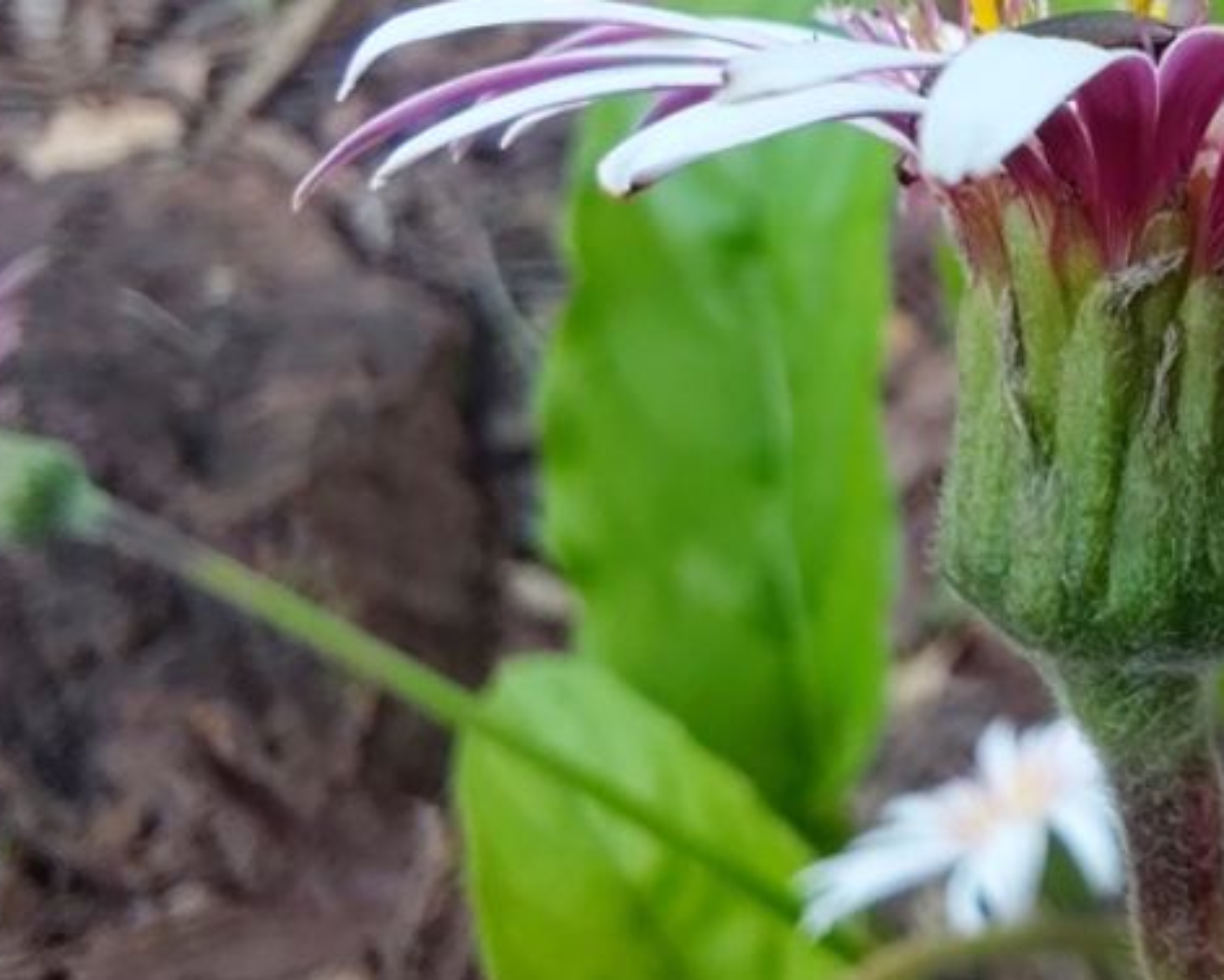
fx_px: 2029
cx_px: 1282
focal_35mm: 56
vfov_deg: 26.7
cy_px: 220
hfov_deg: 30.6
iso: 100
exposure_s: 1/120
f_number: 2.4
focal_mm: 2.13
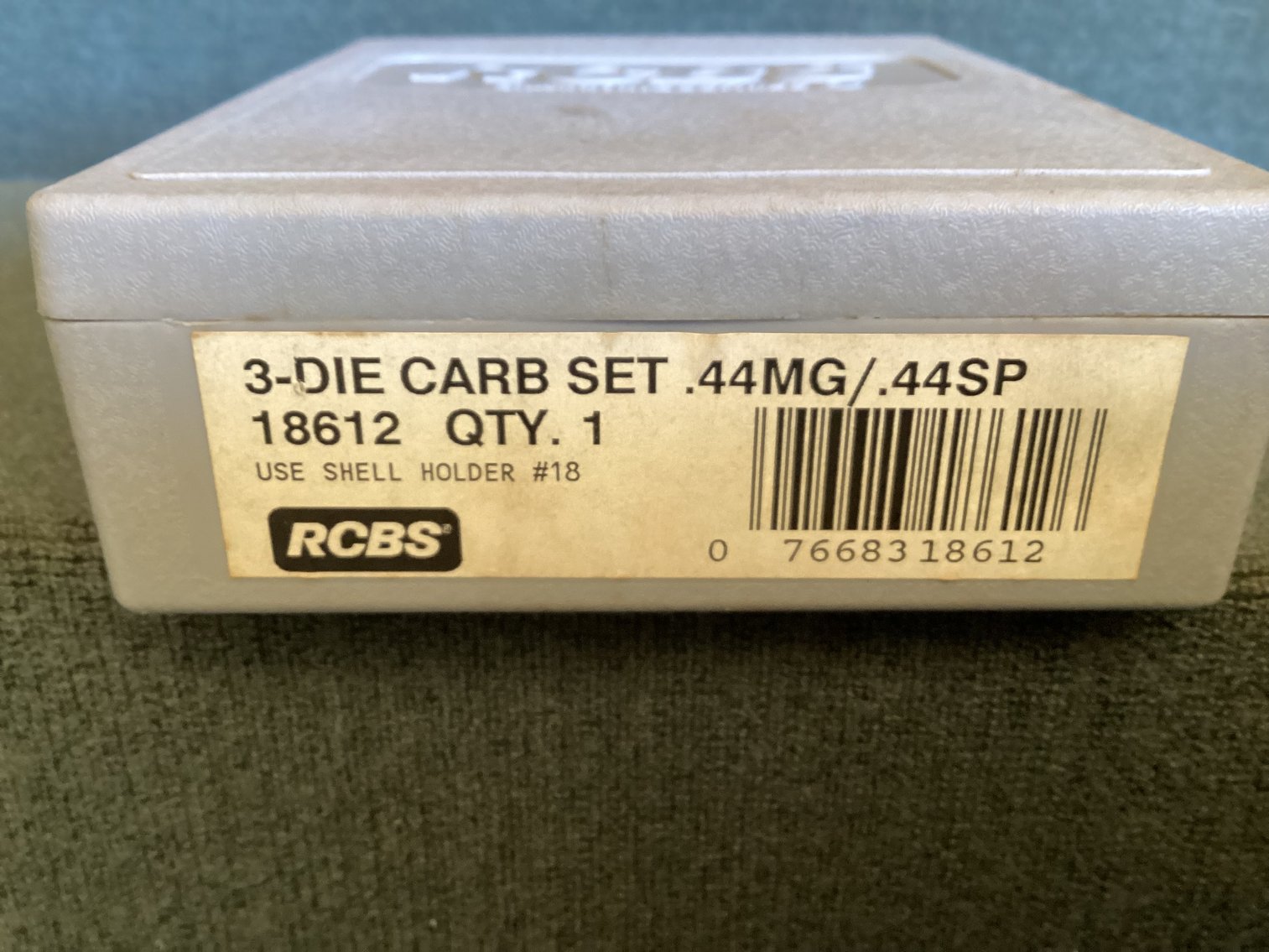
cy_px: 476
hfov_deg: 58.3
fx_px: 1137
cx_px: 634
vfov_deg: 45.4
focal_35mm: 31
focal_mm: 3.3
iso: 250
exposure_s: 1/50
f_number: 2.4
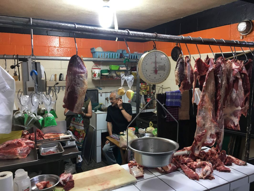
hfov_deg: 61.7
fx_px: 213
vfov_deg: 48.2
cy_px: 96
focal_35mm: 29
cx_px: 127
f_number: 2.2
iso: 80
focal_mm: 4.15
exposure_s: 1/30
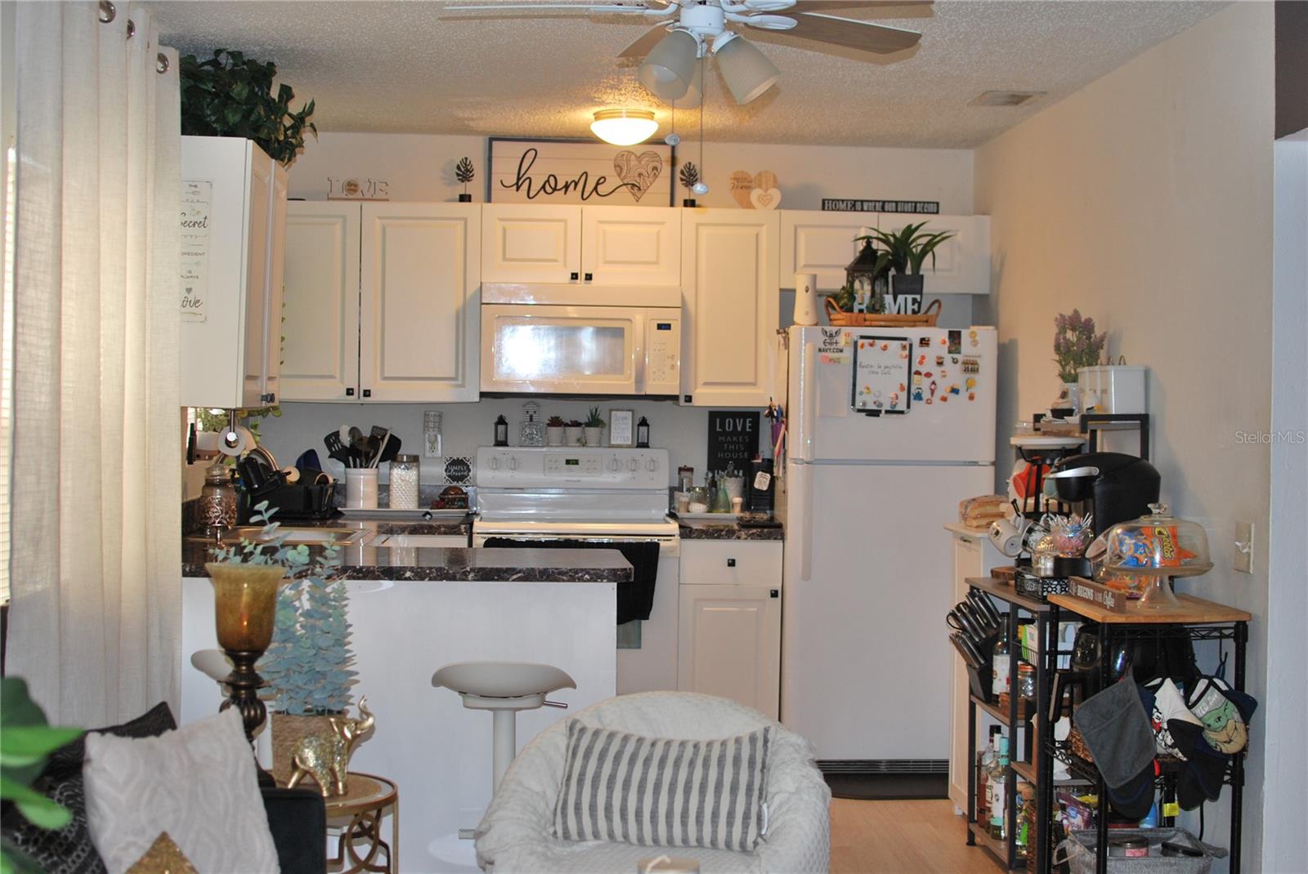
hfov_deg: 37.8
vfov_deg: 25.8
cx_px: 654
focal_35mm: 52
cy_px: 437
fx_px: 1909
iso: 200
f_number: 2.8
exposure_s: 1/60
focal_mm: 35
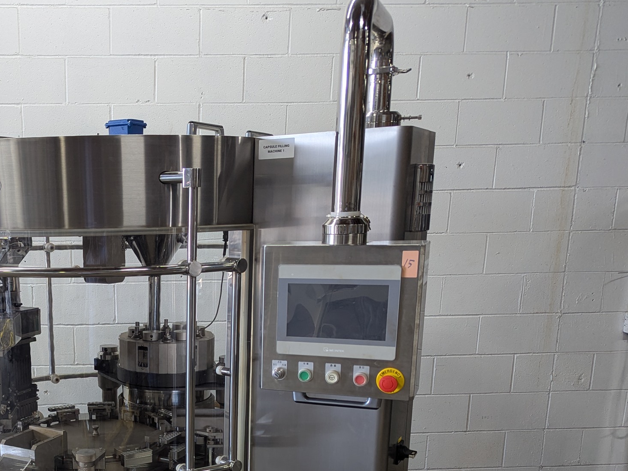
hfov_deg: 42.6
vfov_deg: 32.9
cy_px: 408
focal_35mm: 42
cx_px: 116
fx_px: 762
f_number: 1.85
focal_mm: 6.81
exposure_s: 1/40
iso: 49
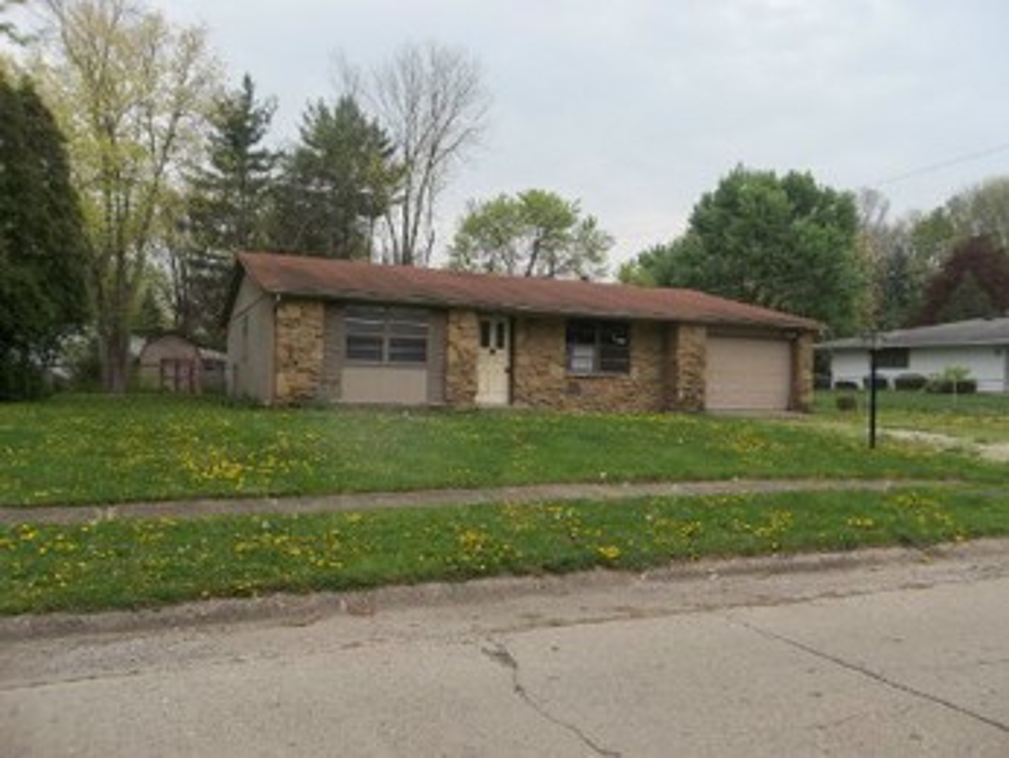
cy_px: 379
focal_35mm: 27
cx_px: 504
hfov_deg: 65.3
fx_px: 788
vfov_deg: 51.4
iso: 80
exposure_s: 1/320
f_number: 3.5
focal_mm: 4.9
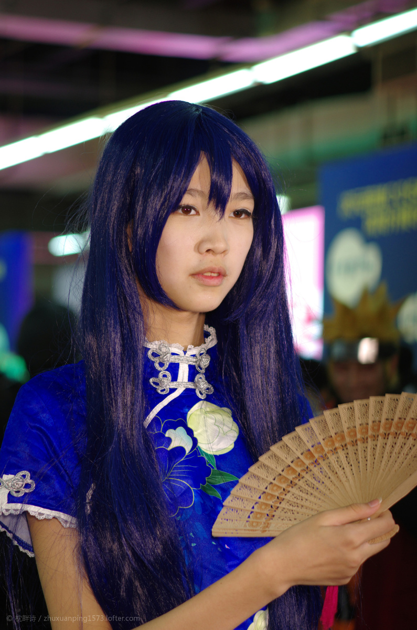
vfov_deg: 19.5
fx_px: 1832
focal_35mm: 105
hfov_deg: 13.0
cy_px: 315
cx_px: 208
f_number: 2.8
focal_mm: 70
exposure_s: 1/60
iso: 200
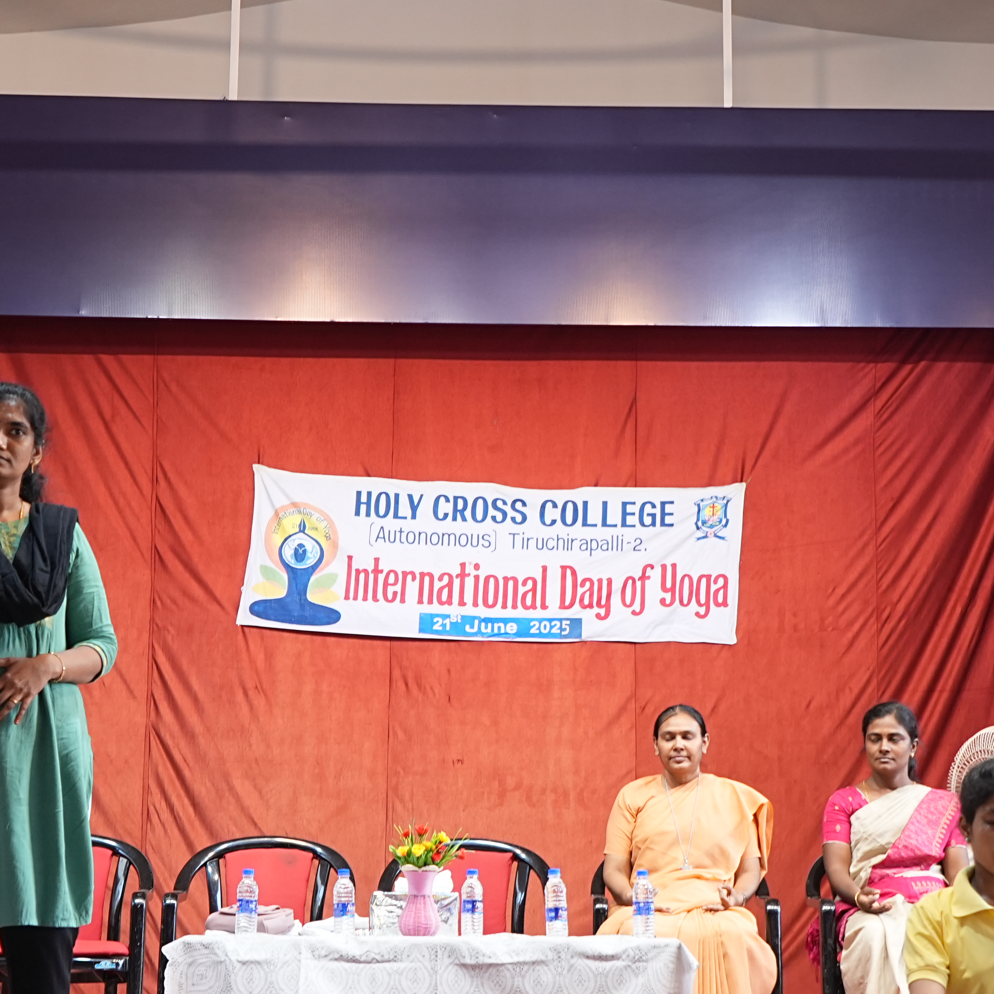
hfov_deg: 24.0
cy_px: 544
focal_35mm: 72
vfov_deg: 24.0
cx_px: 543
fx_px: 2339
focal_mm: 30
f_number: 4.5
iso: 800
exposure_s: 1/125
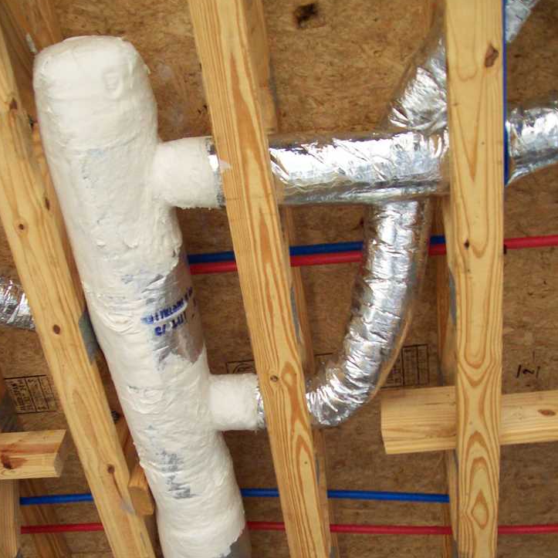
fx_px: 802
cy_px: 377
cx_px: 269
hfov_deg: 38.3
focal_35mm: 44
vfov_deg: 37.9
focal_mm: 6
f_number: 2.7
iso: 200
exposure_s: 1/81.9
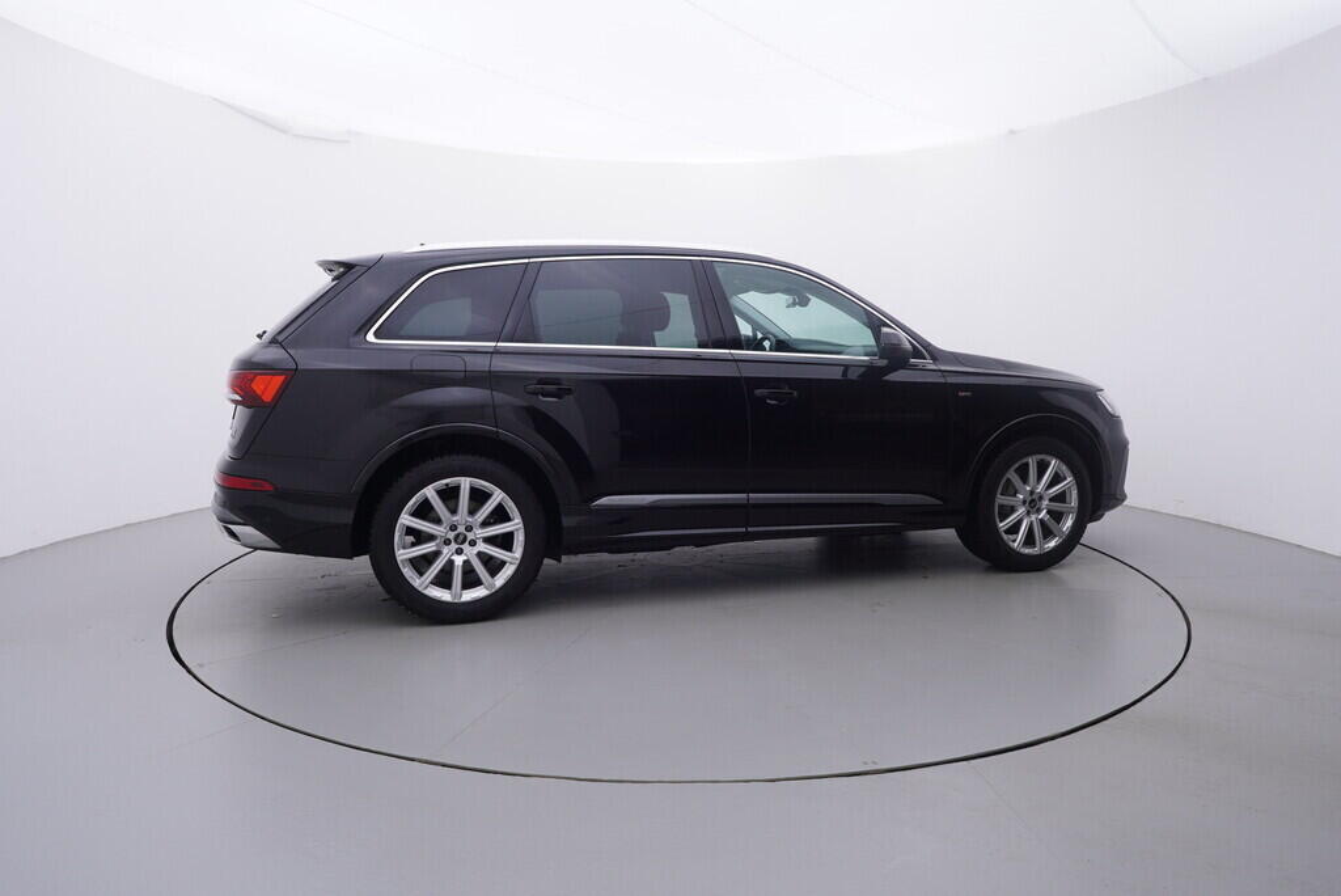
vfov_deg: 56.2
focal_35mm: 22
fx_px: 839
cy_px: 448
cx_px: 670
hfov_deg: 77.3
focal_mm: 15
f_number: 5
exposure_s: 1/80
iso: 200
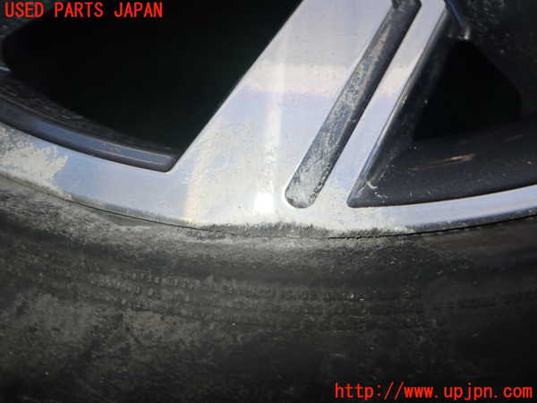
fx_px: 465
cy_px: 202
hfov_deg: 60.0
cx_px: 268
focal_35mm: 30
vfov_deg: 46.8
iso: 100
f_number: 6.3
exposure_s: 1/30
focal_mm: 5.4
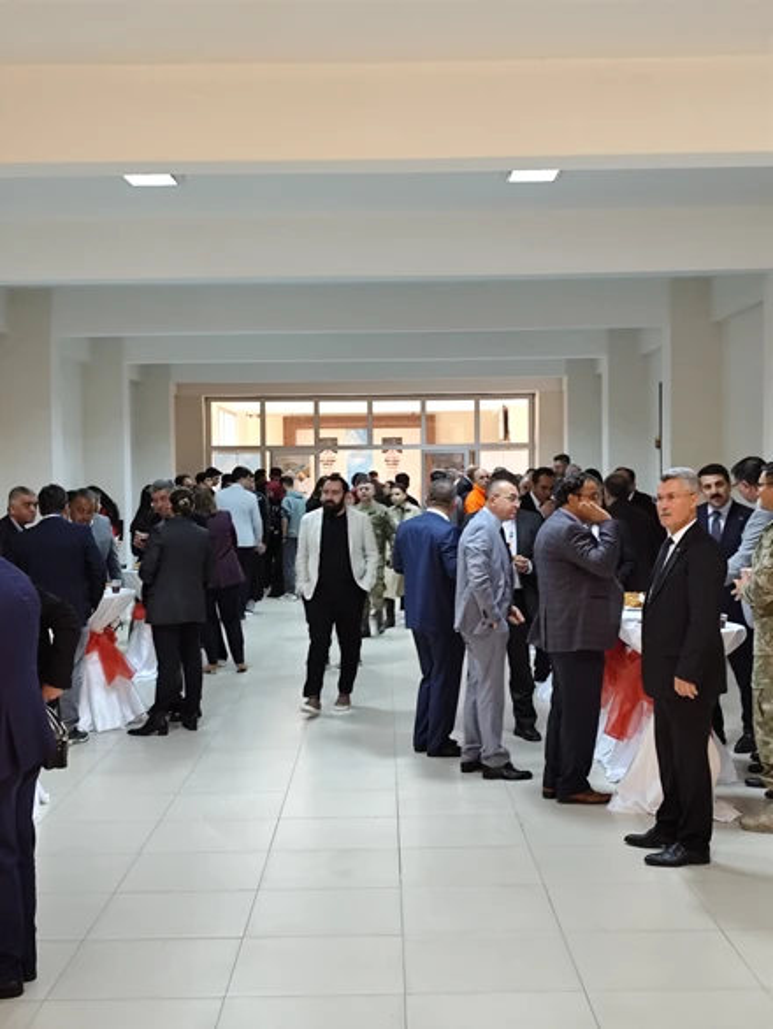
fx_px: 1369
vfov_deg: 41.2
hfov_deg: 31.5
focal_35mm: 46
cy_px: 514
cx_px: 386
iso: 800
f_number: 1.65
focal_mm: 6.14
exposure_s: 1/25
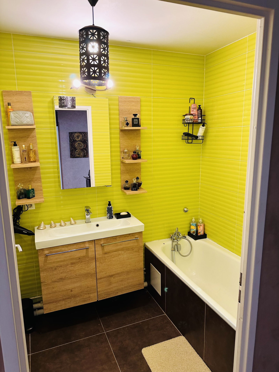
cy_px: 186
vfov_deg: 71.6
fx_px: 258
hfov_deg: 56.8
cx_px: 140
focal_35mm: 24
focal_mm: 6.86
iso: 160
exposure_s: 1/50
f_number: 1.78
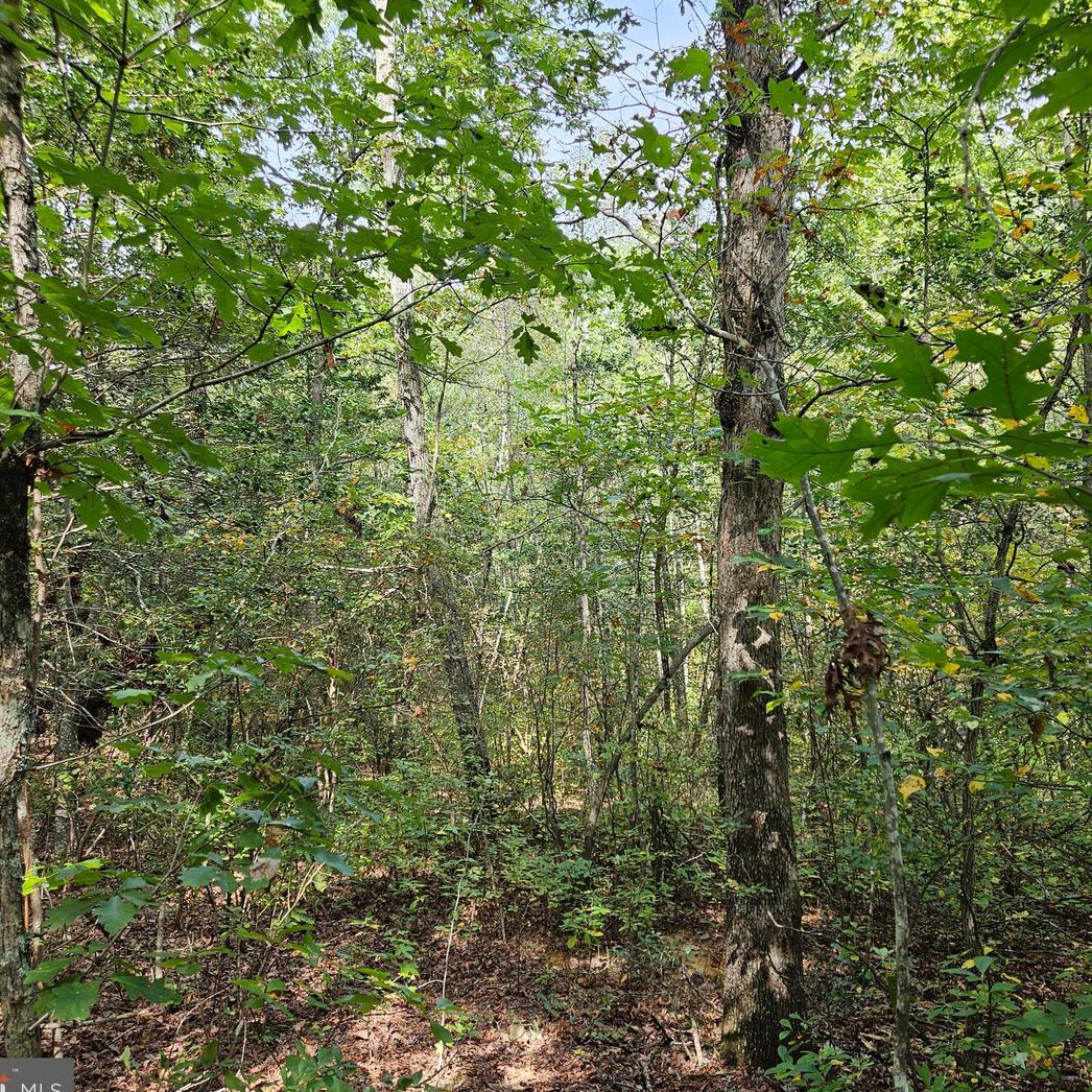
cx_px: 642
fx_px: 999
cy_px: 554
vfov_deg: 57.3
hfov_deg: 57.0
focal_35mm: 28
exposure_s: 1/120
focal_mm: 5.4
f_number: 1.8
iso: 25
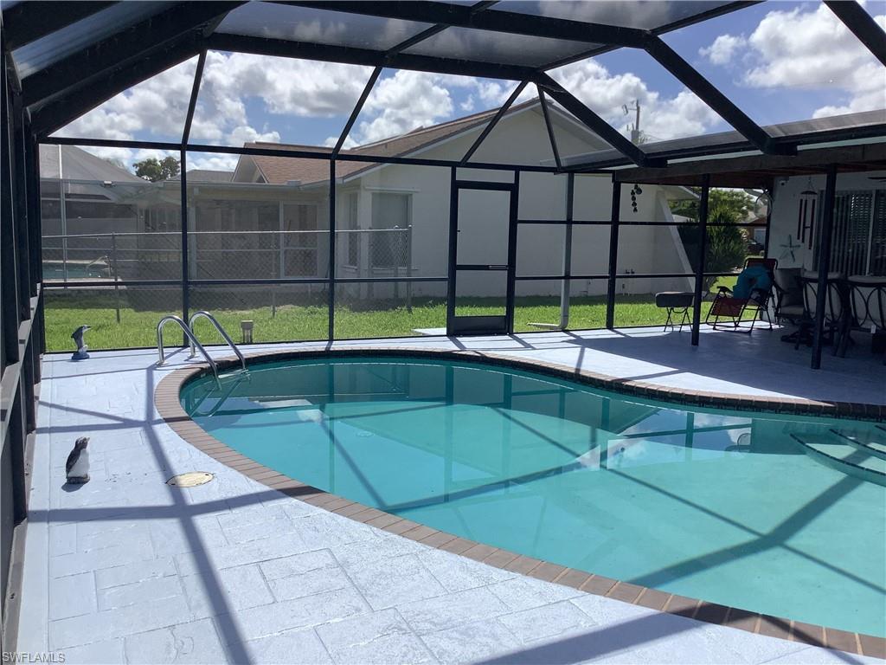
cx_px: 443
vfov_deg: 45.4
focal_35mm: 31
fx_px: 793
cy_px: 332
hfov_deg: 58.4
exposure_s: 1/1314
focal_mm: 3.3
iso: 25
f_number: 2.4
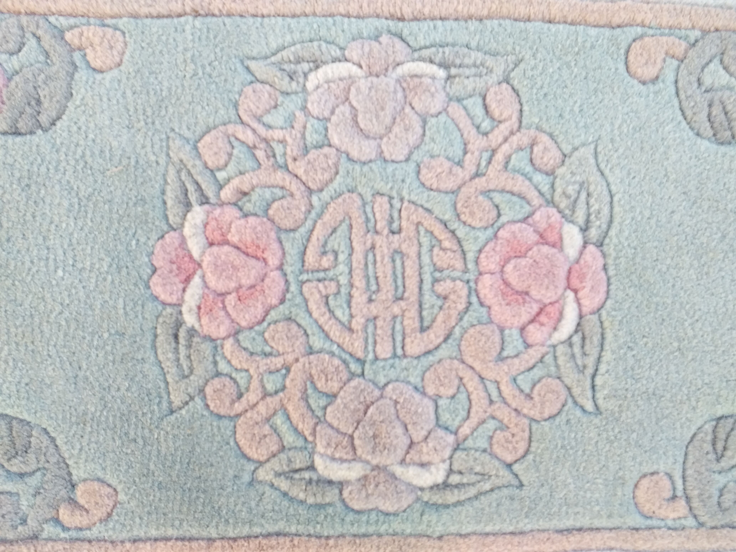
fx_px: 574
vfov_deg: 51.4
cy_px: 276
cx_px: 368
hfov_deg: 65.3
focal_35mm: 27
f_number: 1.9
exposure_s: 1/149
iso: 40
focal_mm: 3.6
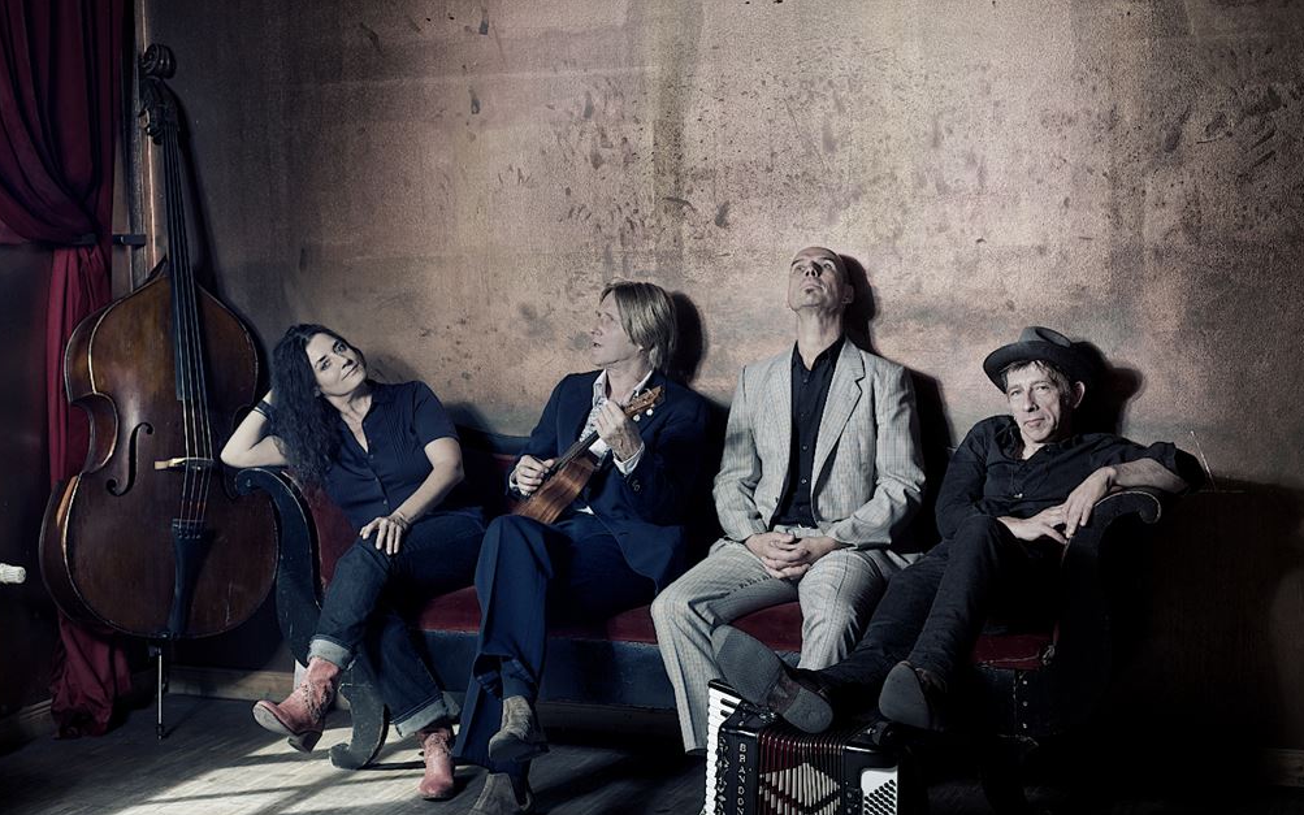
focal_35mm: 52
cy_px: 439
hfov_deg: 38.9
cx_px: 654
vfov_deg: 24.9
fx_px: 1848
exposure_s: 1/200
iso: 200
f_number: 4.5
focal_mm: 50
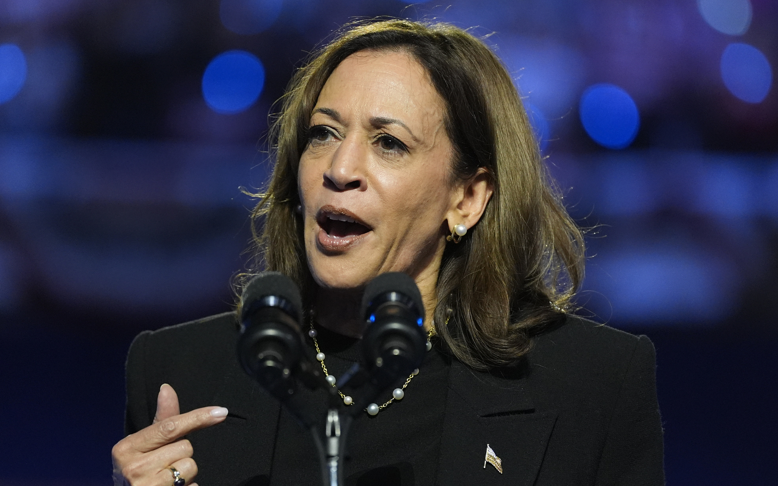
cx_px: 390
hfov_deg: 6.8
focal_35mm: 307
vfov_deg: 4.3
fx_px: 6509
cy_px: 258
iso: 3200
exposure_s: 1/640
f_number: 2.8
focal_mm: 200
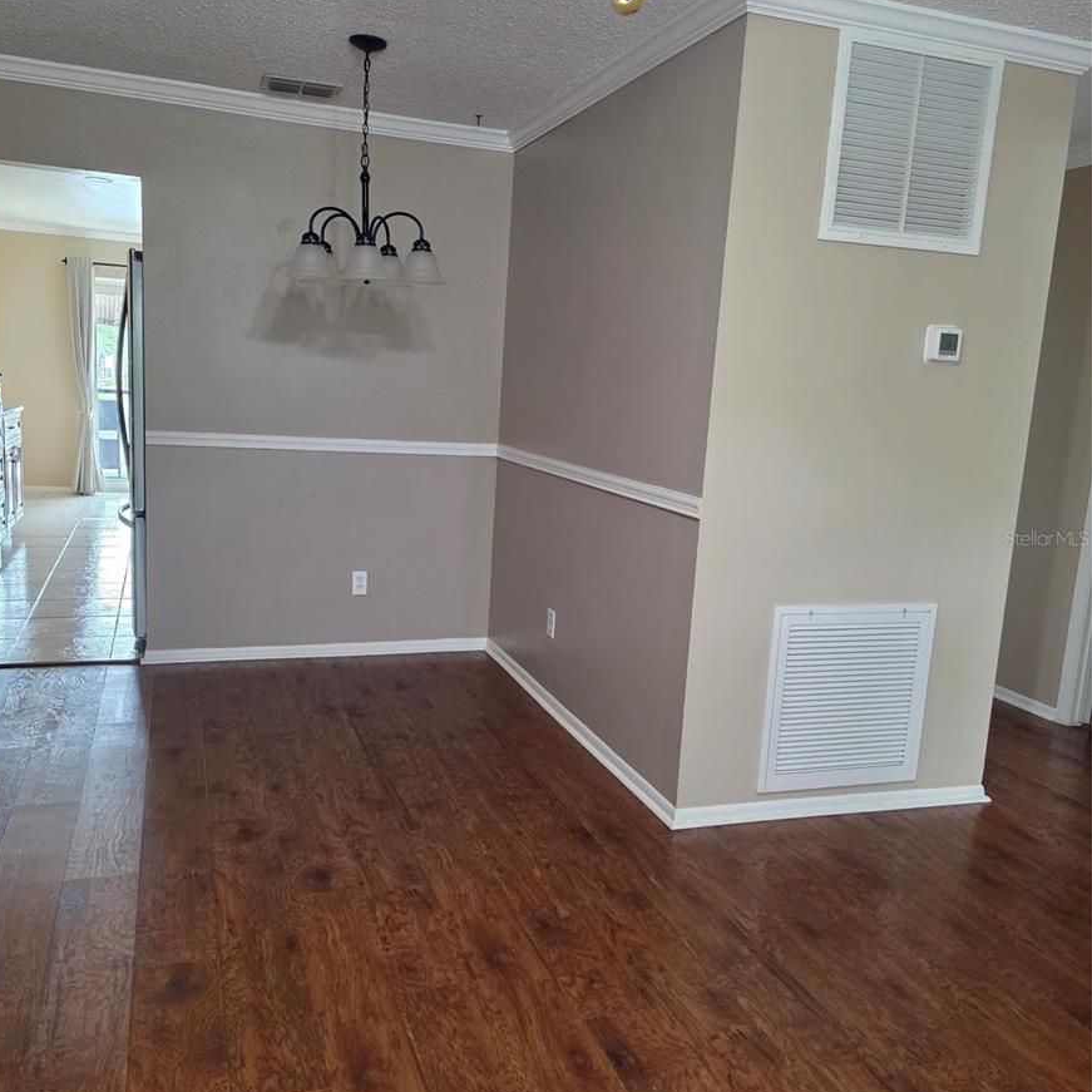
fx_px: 999
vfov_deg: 57.3
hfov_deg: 57.3
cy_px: 538
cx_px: 529
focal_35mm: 28
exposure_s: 1/120
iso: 500
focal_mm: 6.3
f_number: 1.7
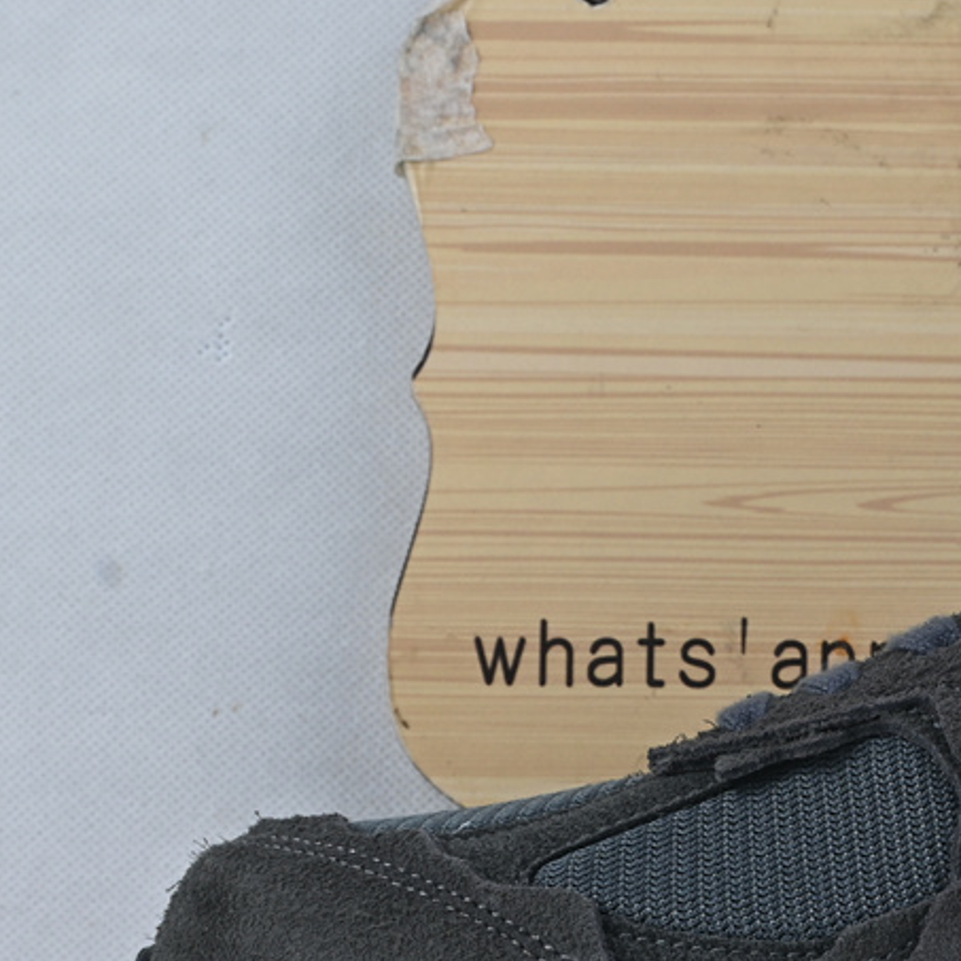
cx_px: 1239
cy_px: 808
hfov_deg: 15.2
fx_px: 3445
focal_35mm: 110
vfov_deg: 15.7
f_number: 10
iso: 110
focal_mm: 32.5
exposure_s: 1/20
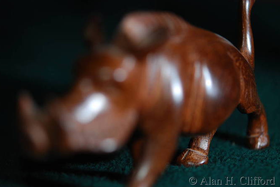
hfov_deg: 21.7
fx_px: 732
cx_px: 140
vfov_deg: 14.6
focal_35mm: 94
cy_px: 93
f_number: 3.2
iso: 100
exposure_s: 1/60
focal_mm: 60
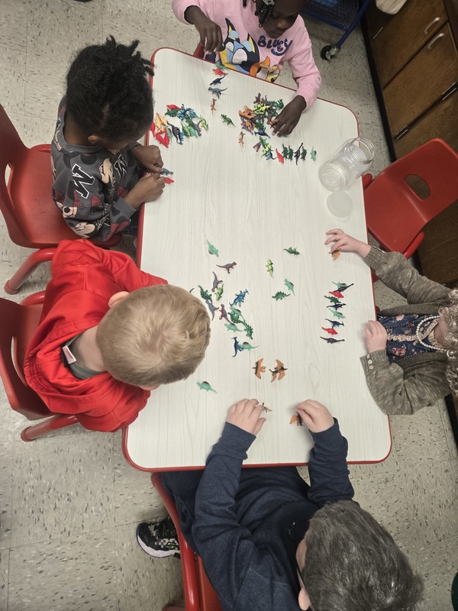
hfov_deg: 58.9
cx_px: 229
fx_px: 406
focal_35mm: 23
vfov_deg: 73.9
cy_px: 306
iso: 160
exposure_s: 1/120
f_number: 1.8
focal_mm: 5.4
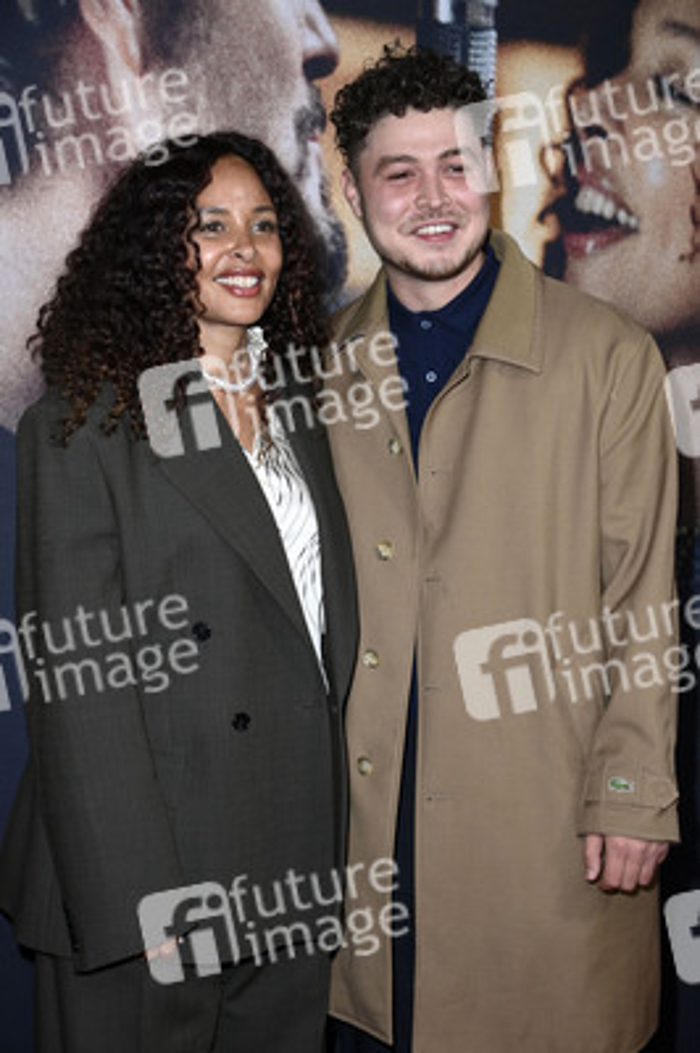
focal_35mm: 62
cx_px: 350
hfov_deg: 21.9
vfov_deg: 32.4
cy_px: 526
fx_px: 1811
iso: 1000
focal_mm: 62
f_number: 5.6
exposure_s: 1/250
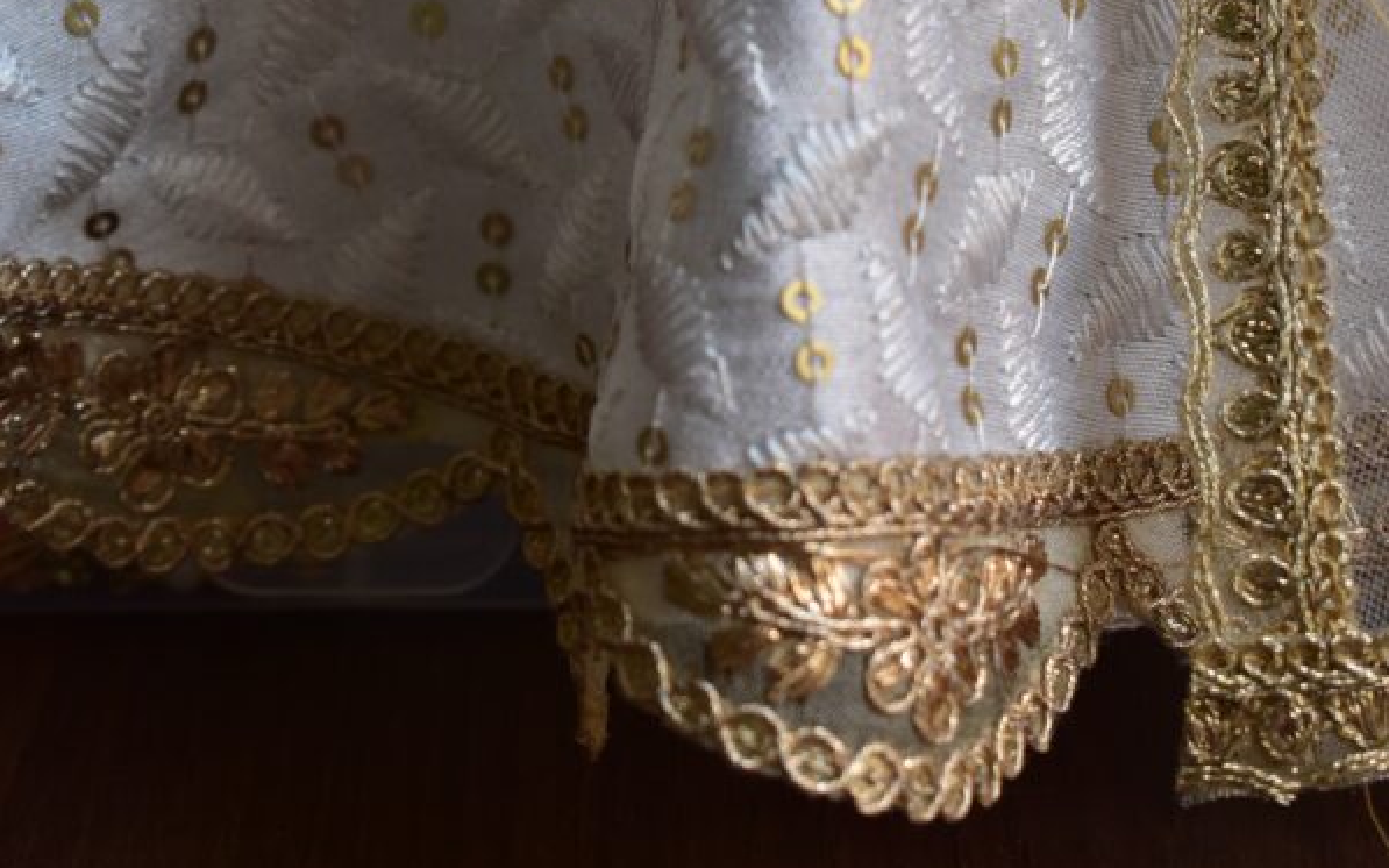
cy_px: 63
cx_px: 696
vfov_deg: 10.3
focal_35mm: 127
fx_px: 4798
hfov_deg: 16.5
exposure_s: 1/100
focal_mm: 55
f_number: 7.1
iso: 400
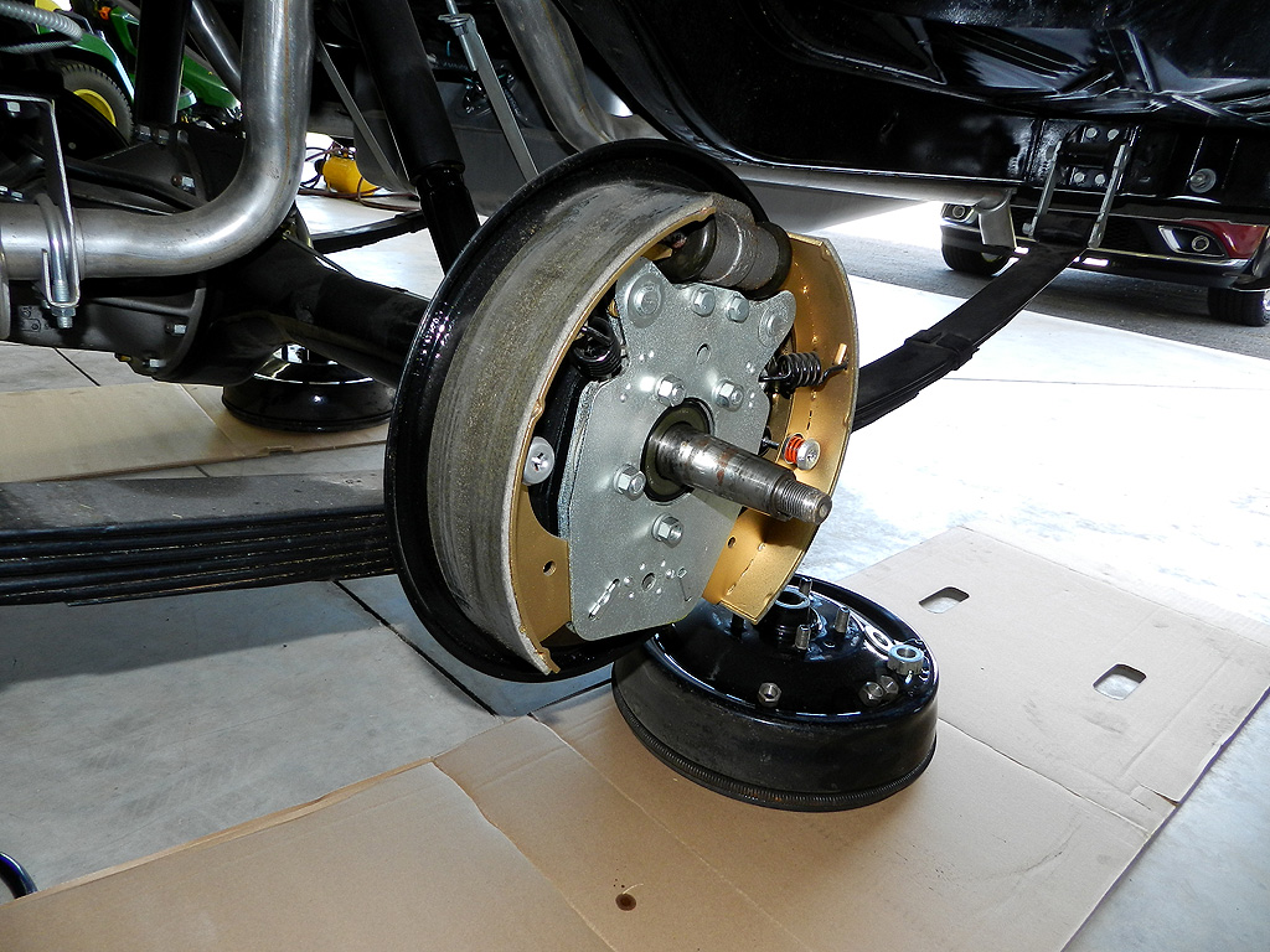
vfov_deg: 58.9
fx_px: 844
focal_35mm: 23
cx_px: 635
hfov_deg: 73.9
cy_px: 476
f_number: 3.4
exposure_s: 1/60
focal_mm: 4
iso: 160
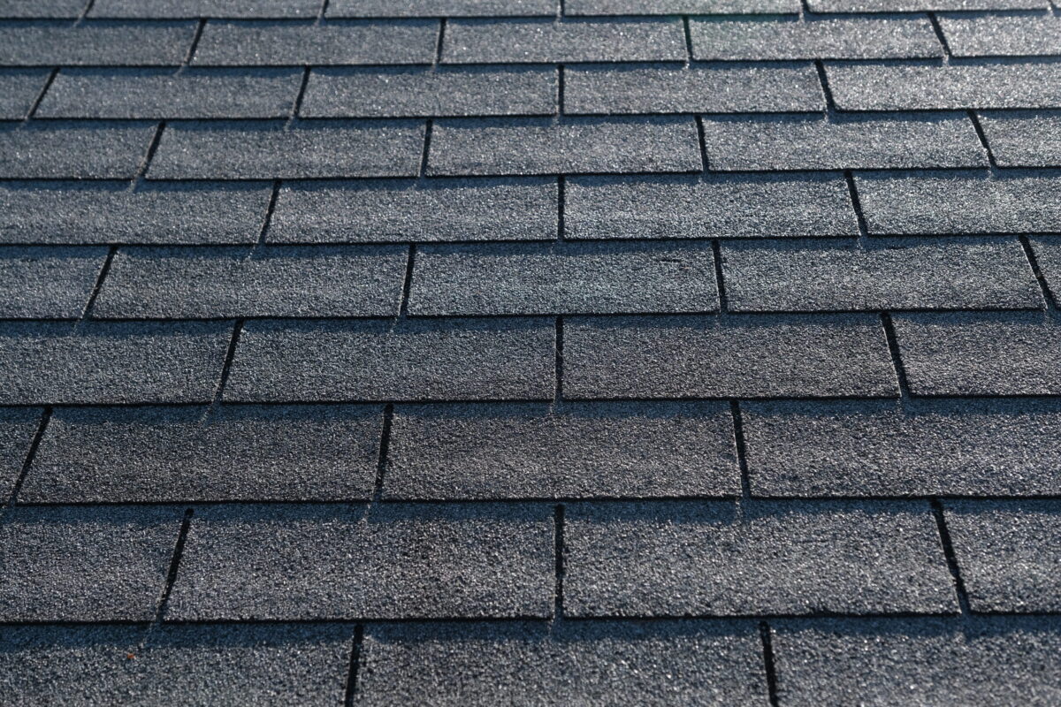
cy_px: 354
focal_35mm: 51
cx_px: 530
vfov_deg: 26.5
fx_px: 1503
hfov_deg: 38.9
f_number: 4
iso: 80
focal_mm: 34.2
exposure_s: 1/320
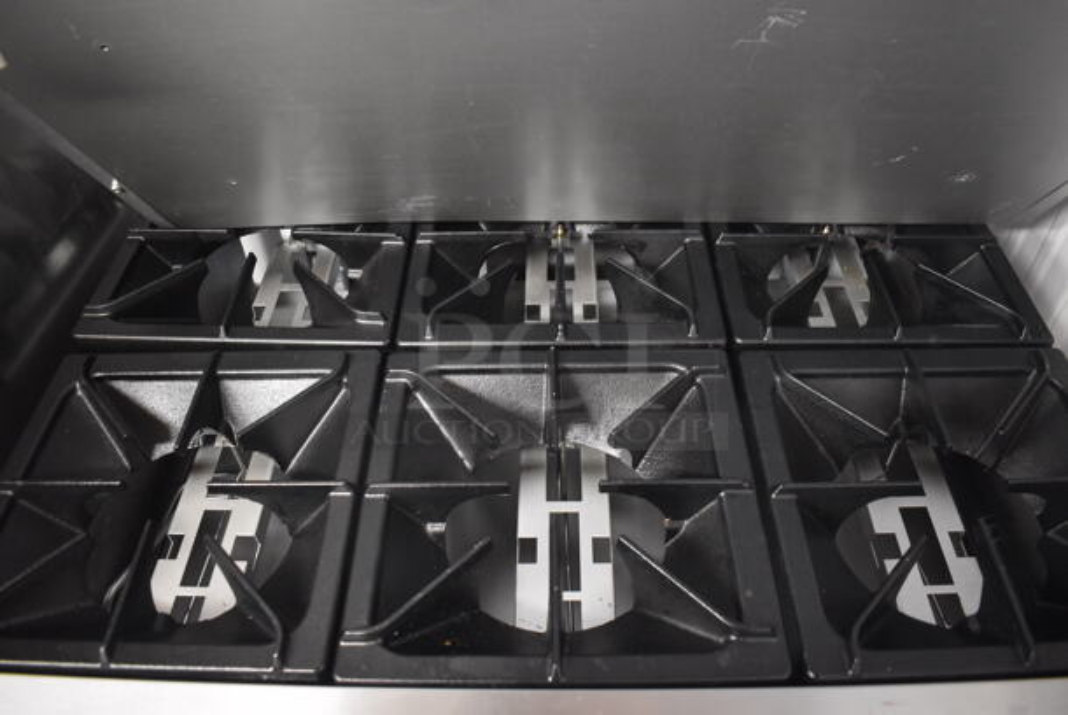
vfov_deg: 48.0
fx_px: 802
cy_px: 358
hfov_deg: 67.3
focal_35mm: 27
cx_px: 534
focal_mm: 18
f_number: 3.5
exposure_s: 1/25
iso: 3200
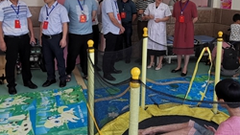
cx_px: 148
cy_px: 41
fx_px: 236
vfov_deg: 31.7
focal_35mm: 37
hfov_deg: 53.5
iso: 160
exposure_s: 1/100
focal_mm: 2.26
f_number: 2.2
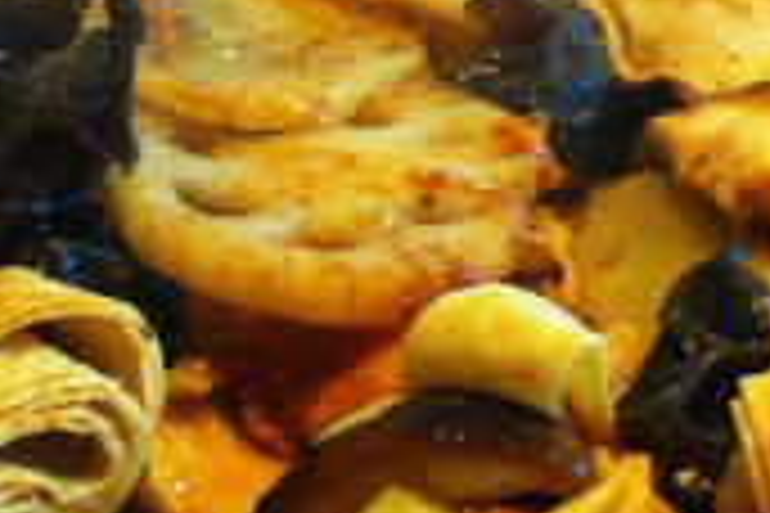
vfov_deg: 9.2
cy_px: 358
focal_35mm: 149
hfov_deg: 13.8
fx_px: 3187
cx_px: 275
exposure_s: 1/15
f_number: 2.8
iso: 100
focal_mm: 3.85
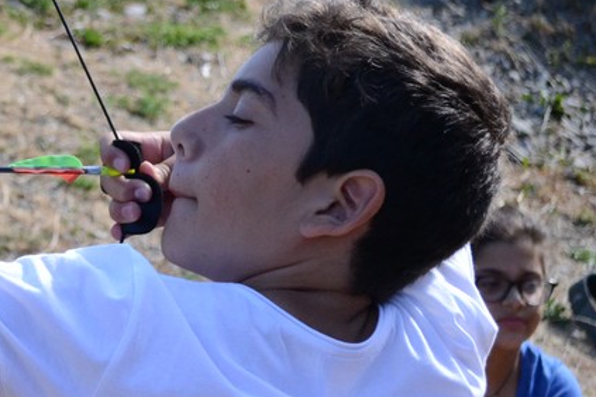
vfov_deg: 10.8
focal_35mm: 127
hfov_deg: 15.5
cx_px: -117
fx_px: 2106
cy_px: 184
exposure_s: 1/3200
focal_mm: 35
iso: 1600
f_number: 5
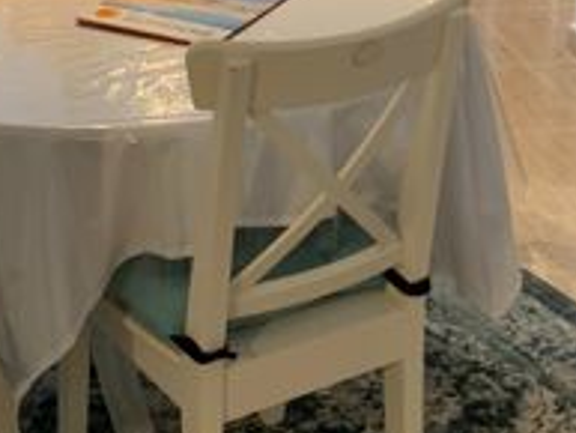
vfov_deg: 15.0
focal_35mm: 95
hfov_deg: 20.6
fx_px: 1582
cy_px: -96
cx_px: 291
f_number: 1.8
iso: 64
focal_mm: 4.25
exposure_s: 1/50
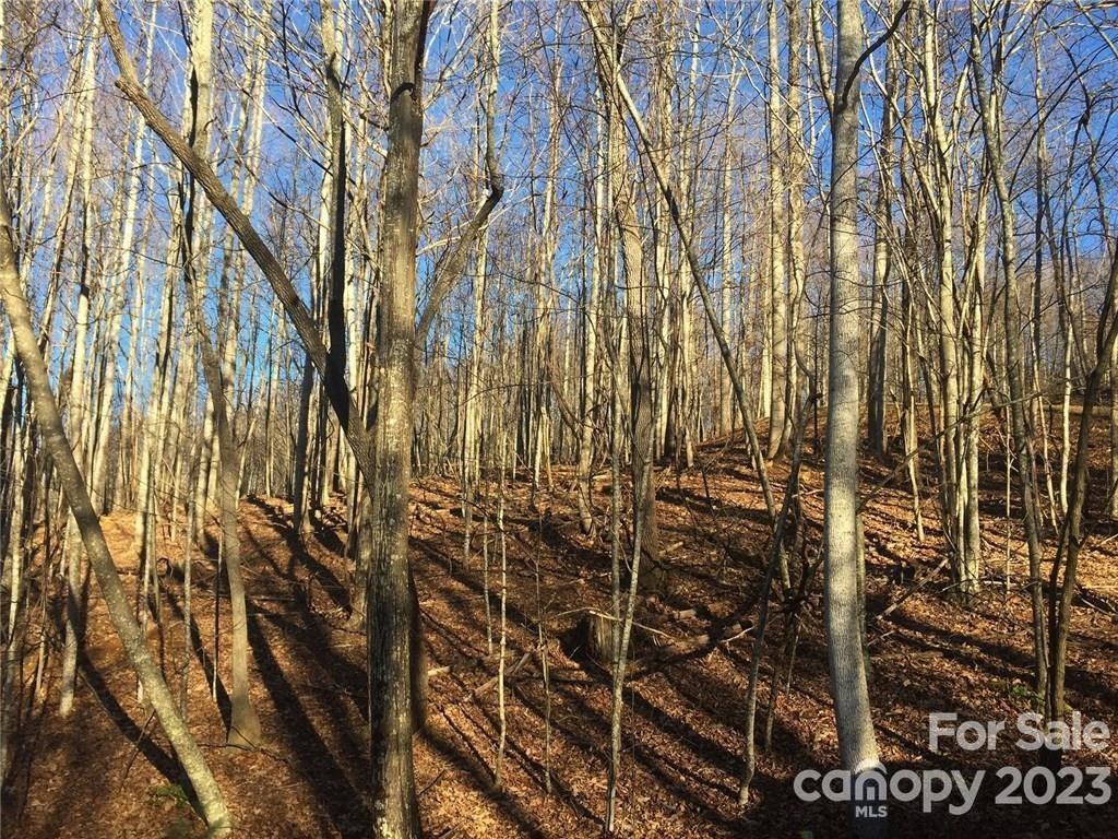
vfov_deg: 48.2
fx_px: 937
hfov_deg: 61.7
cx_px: 559
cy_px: 420
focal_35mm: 29
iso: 32
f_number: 2.2
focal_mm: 4.15
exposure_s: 1/542
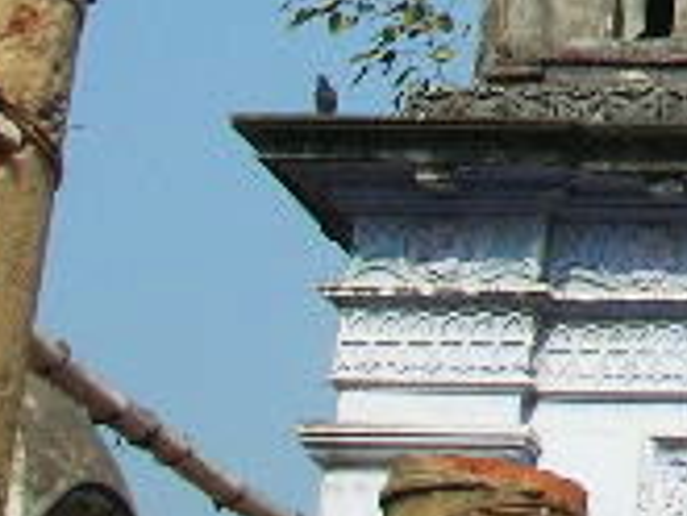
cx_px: 1474
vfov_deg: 9.0
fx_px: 3198
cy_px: -254
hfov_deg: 10.9
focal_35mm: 161
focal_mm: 6
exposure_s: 1/371
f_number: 4.9
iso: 50
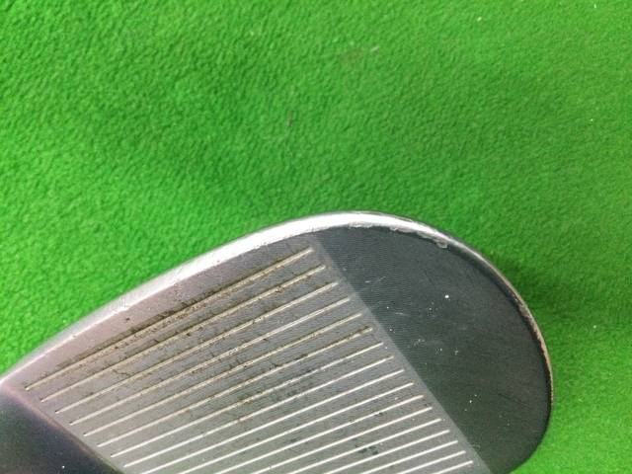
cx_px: 316
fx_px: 566
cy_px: 237
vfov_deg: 45.4
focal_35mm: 31
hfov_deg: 58.4
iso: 160
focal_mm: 3.3
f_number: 2.4
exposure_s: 1/30
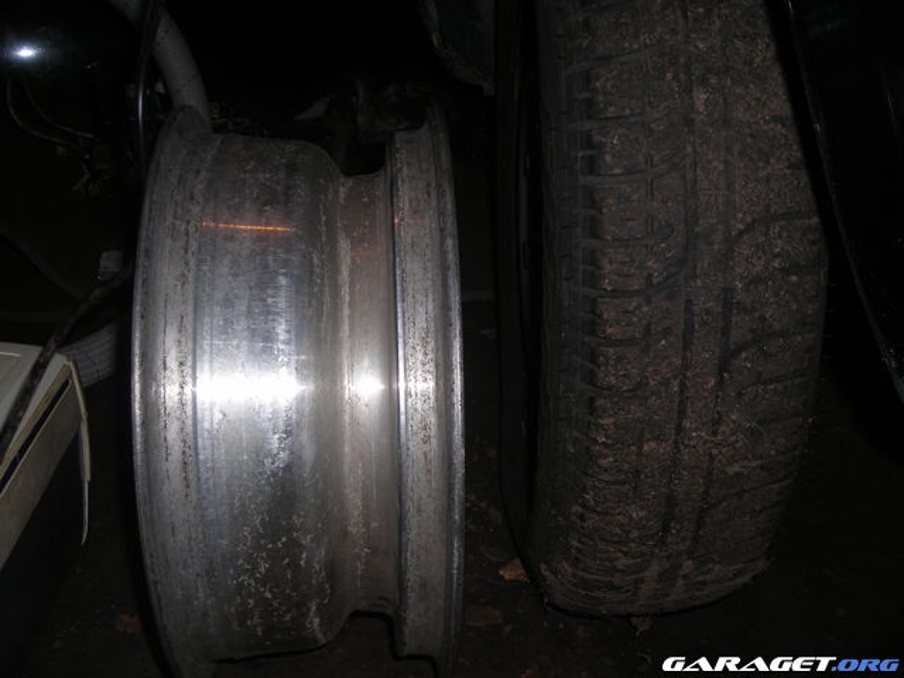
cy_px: 339
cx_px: 452
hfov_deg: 45.8
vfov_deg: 35.1
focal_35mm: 41
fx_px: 1071
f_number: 3.3
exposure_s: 1/60
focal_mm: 6.8
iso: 50
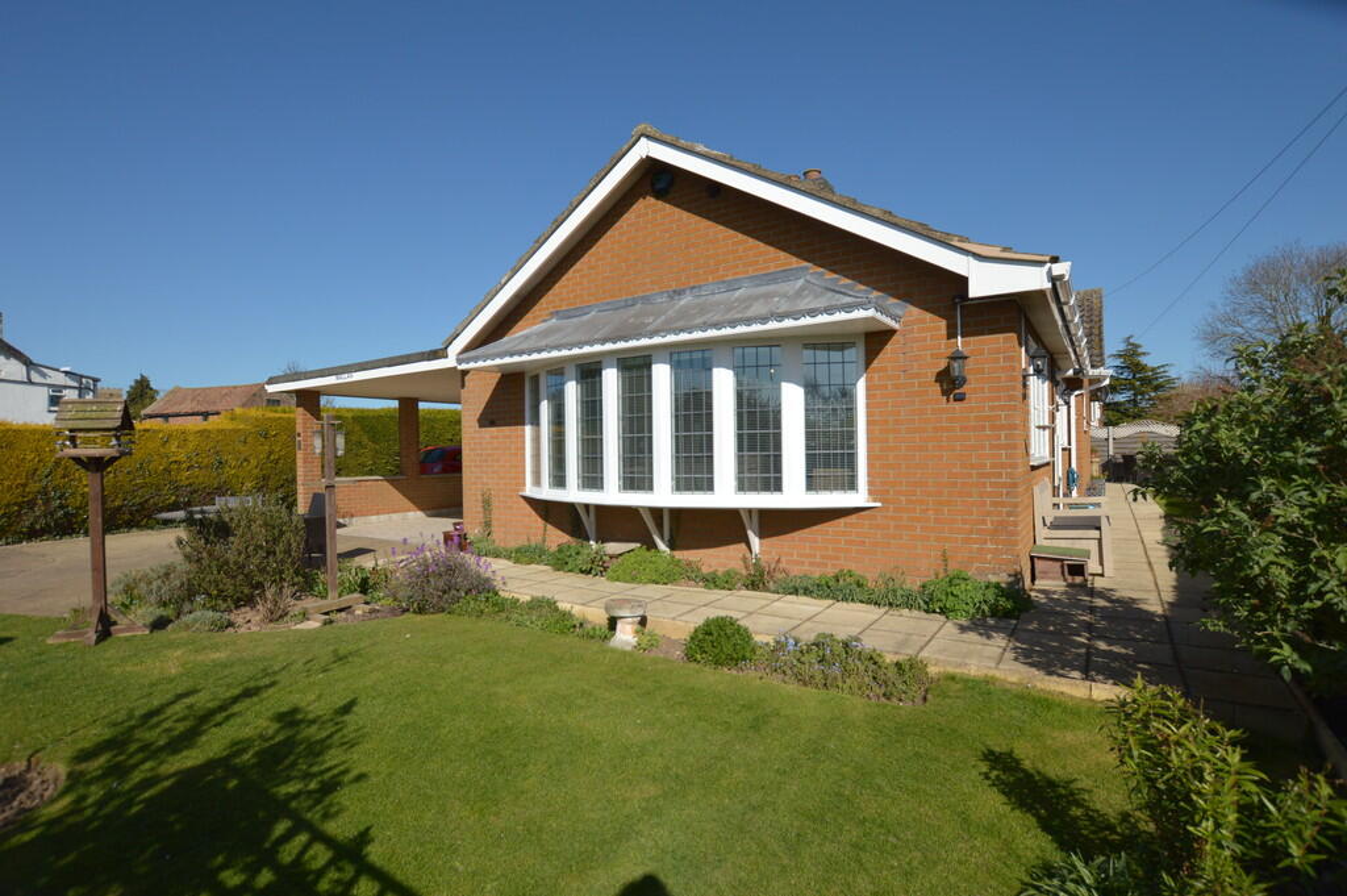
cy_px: 448
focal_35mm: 17
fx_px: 645
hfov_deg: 92.5
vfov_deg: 69.6
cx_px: 674
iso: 200
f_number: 6.3
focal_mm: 11.5
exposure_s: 1/1250
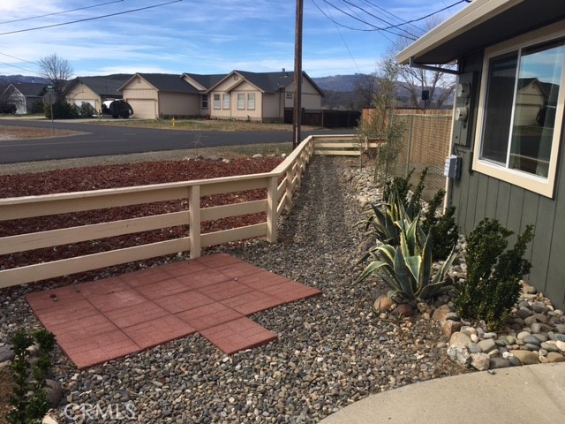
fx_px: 473
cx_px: 282
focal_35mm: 29
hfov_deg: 61.7
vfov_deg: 48.2
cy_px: 212
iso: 25
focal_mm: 4.15
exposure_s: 1/1131
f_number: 2.2
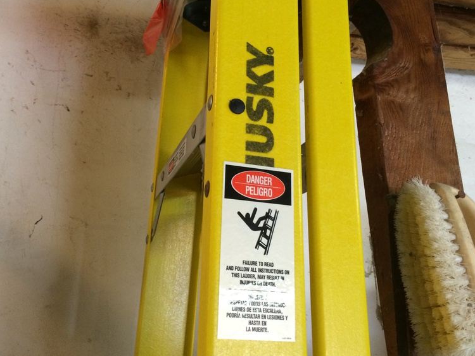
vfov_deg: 39.7
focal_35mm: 36
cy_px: 179
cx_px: 224
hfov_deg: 51.3
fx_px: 494
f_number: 2.2
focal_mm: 4.12
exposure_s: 1/30
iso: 200
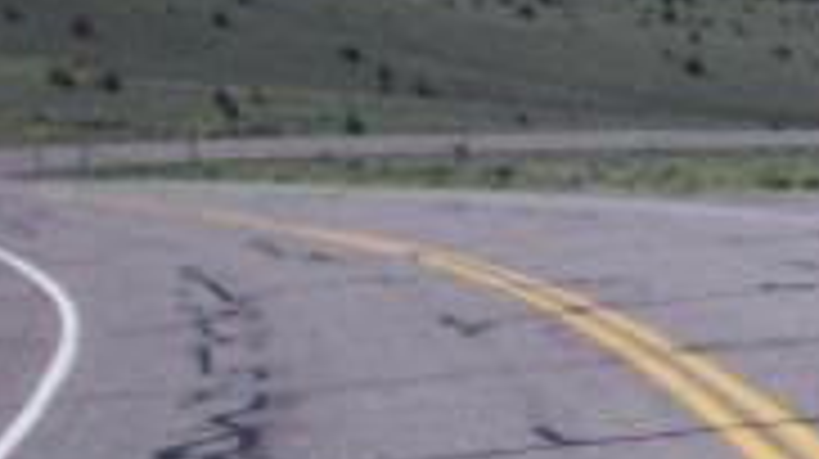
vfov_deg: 6.8
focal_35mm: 177
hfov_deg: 11.2
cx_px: 1534
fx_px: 3840
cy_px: 284
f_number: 5.6
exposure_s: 1/571
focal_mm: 6.2
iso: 80
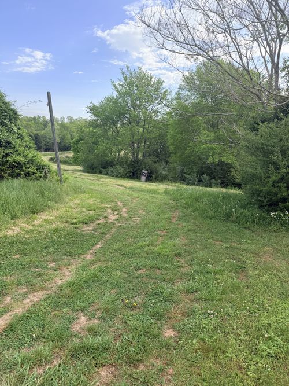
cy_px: 193
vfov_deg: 71.6
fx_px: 267
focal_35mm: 24
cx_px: 144
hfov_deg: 56.8
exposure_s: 1/2525
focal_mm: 6.76
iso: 100
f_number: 1.78
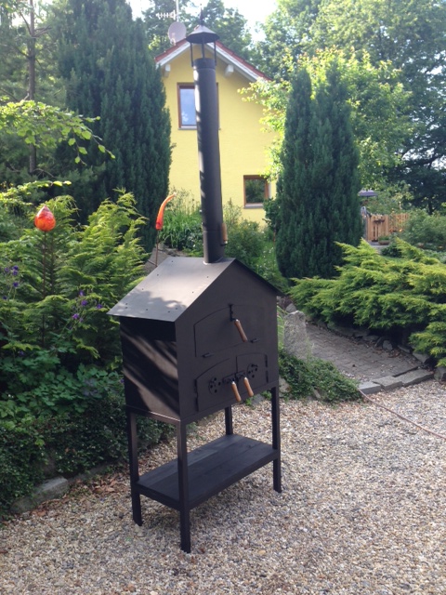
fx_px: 567
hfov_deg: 42.9
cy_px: 298
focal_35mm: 33
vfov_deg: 55.4
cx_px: 223
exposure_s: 1/173
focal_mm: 4.12
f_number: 2.4
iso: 50
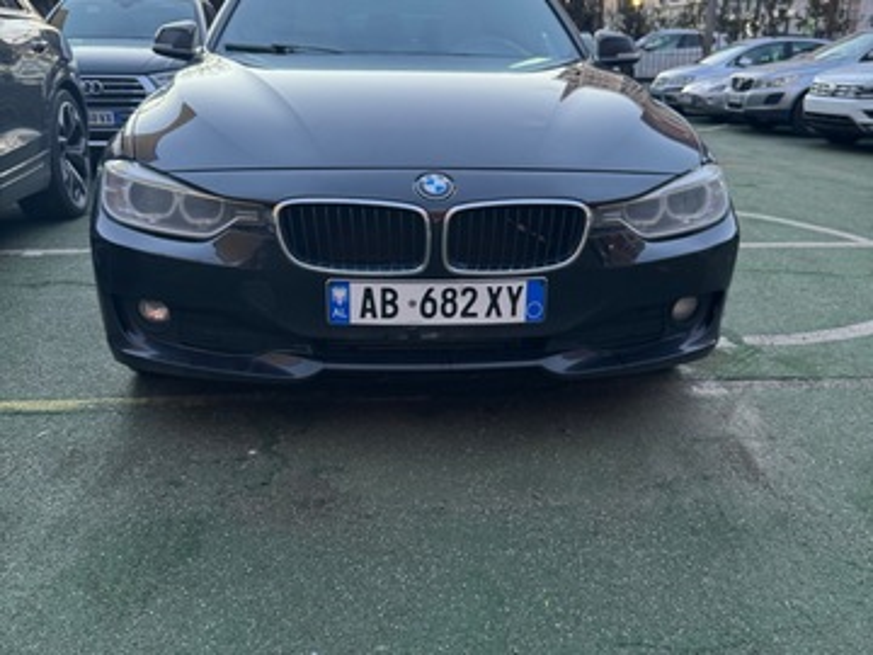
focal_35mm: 24
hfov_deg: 71.6
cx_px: 436
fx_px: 605
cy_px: 328
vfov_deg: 56.8
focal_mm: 6.76
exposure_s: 1/60
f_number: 1.78
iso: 320
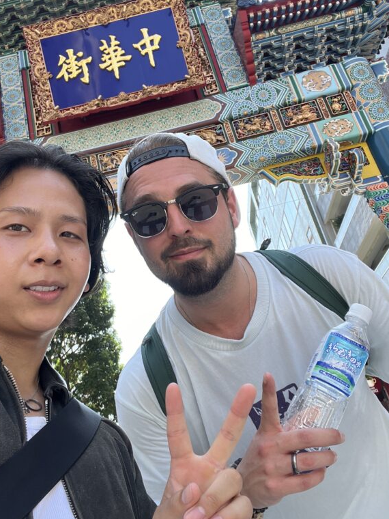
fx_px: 464
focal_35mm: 31
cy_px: 261
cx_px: 198
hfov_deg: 45.4
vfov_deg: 58.4
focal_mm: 2.71
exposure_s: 1/136
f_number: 2.2
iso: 25
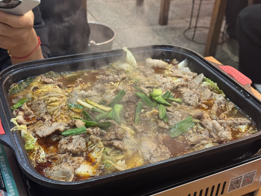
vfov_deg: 29.7
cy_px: 99
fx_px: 369
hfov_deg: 38.9
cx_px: 132
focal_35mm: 49
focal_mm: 6.76
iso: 250
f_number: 1.78
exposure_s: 1/33
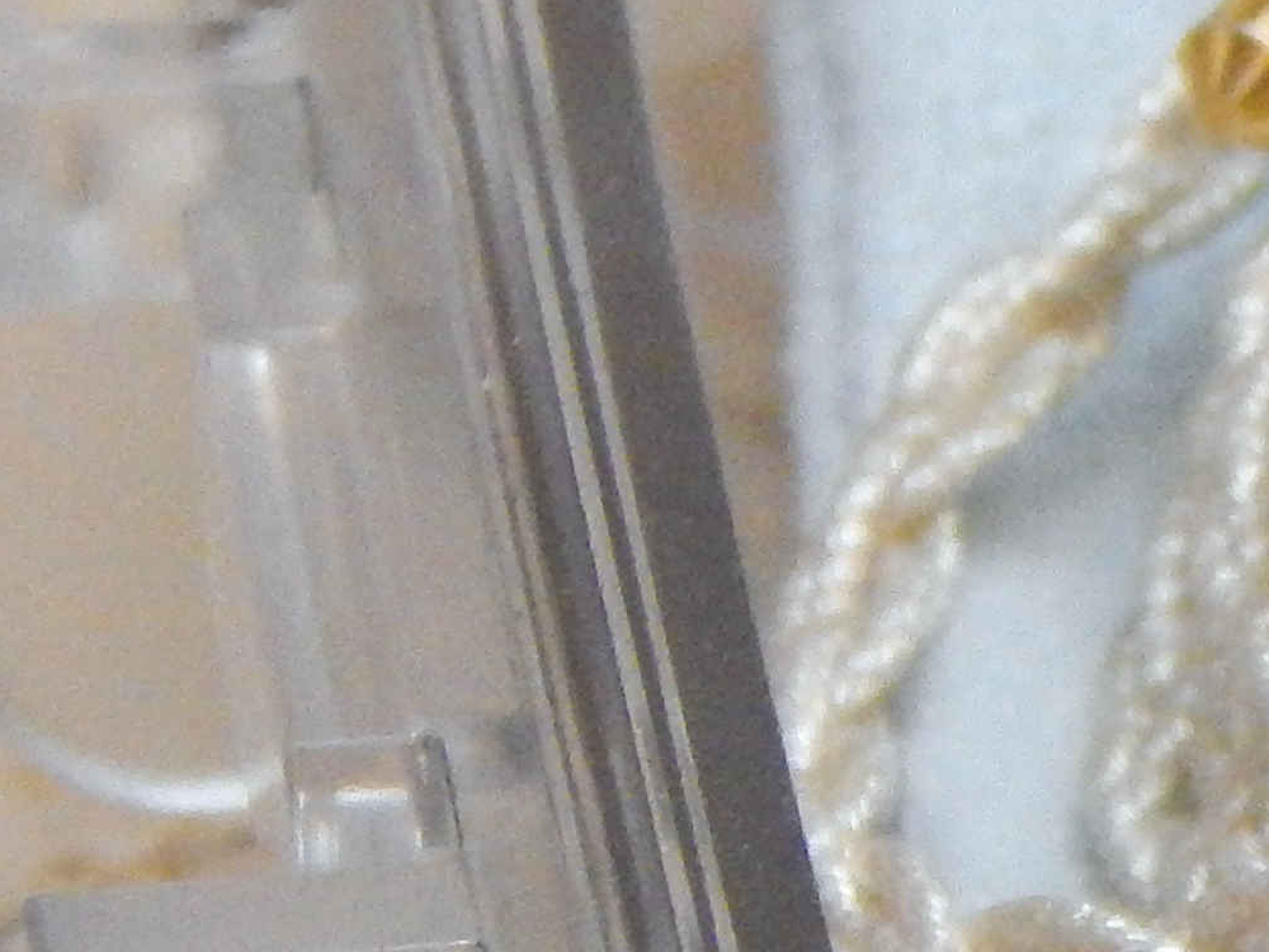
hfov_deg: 2.1
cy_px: 749
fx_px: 35303
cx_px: 2921
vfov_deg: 1.5
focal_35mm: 963
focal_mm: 37.1
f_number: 5.4
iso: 1100
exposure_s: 1/30
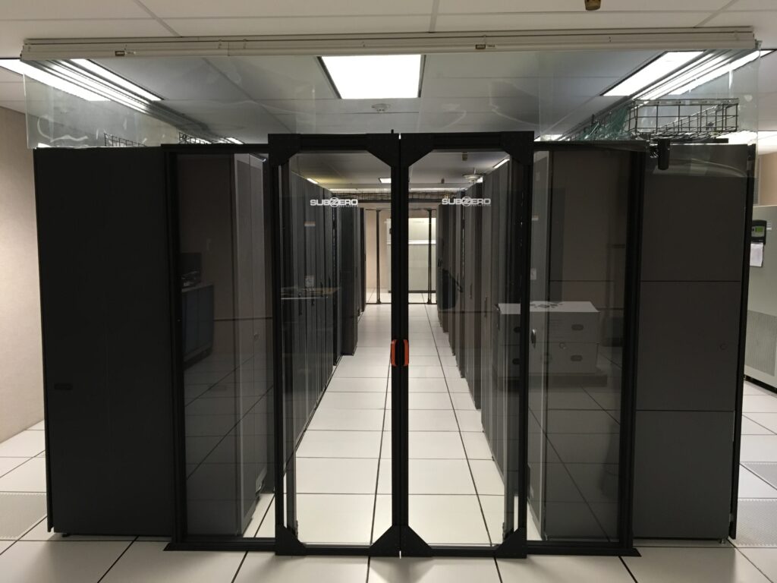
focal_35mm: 29
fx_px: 651
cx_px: 388
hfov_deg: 61.7
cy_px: 292
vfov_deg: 48.2
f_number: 2.2
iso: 100
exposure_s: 1/30
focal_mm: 4.15
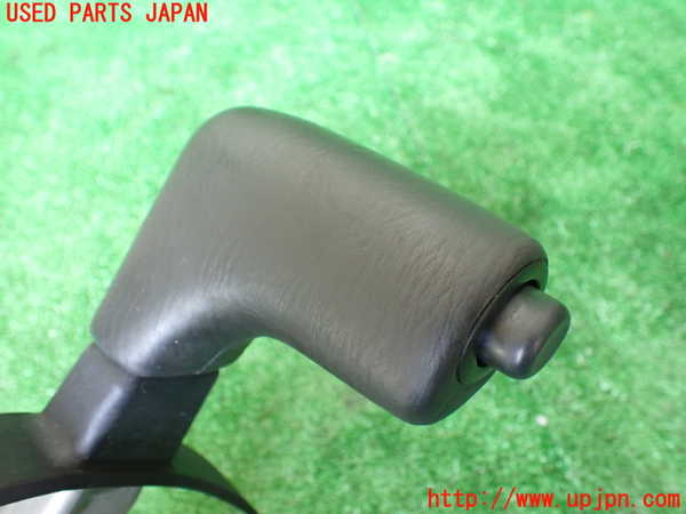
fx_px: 595
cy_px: 257
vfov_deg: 46.8
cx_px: 343
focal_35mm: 30
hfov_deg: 60.0
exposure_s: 1/80
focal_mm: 5.4
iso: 800
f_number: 2.3
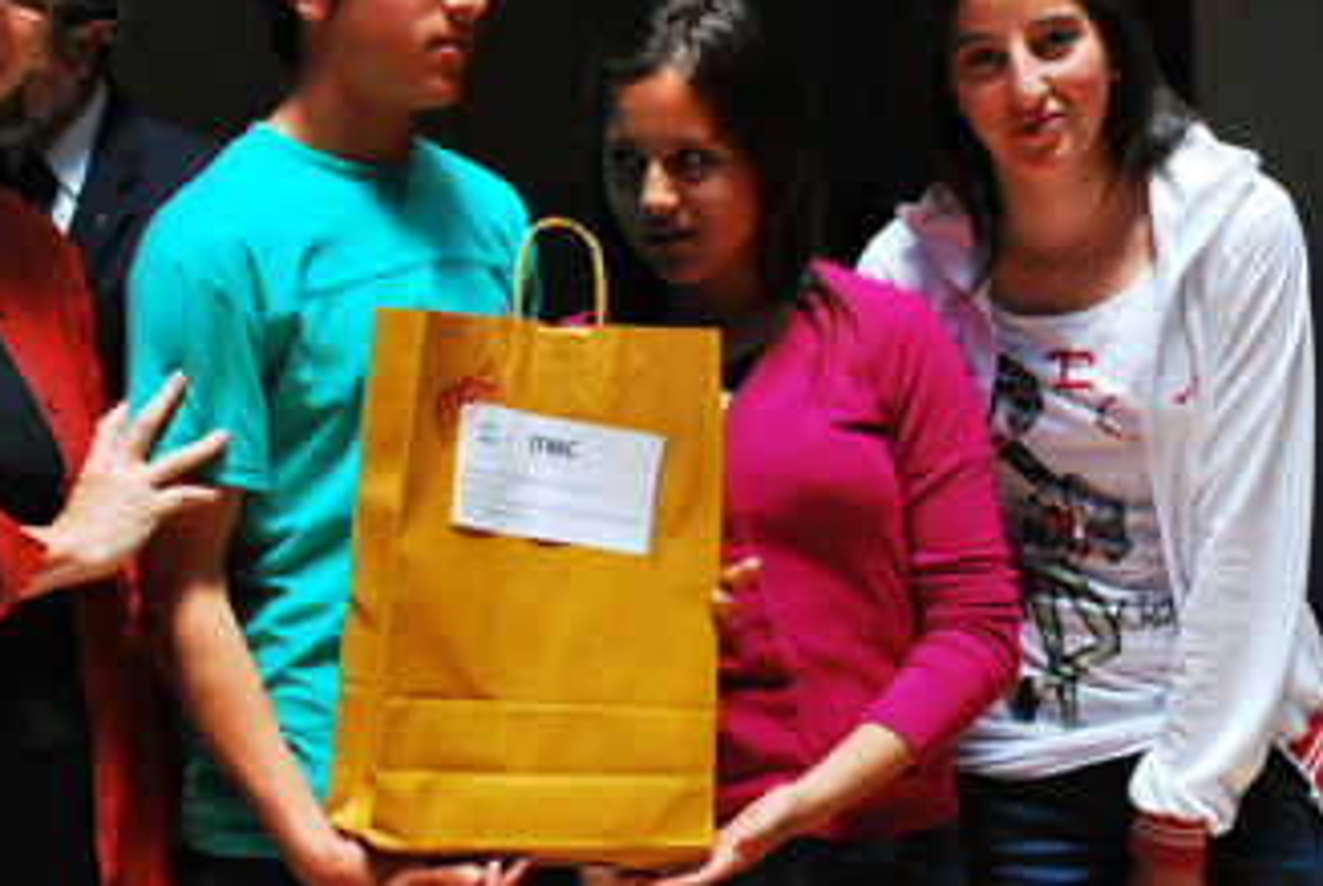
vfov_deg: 12.8
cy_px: 336
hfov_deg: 19.0
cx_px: 506
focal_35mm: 107
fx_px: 3938
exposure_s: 1/400
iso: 400
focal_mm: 52
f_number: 10
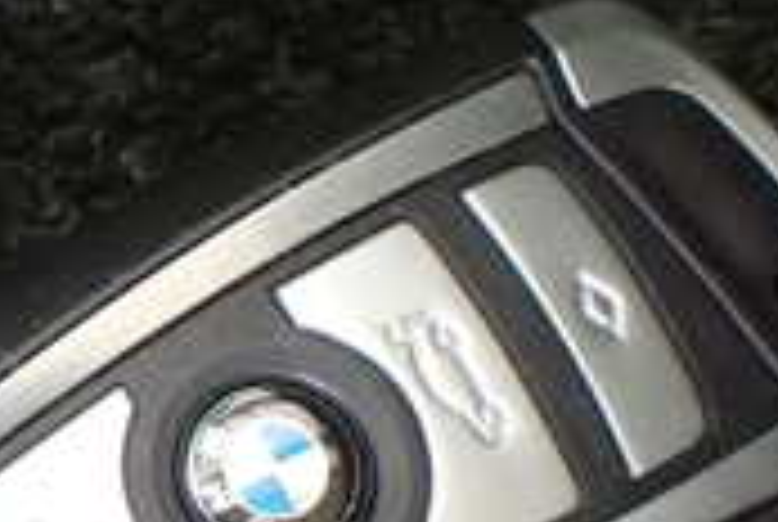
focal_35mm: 108
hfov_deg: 17.5
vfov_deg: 12.4
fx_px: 2338
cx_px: -288
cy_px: 675
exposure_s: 1/30
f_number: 2.3
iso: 1250
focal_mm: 5.4
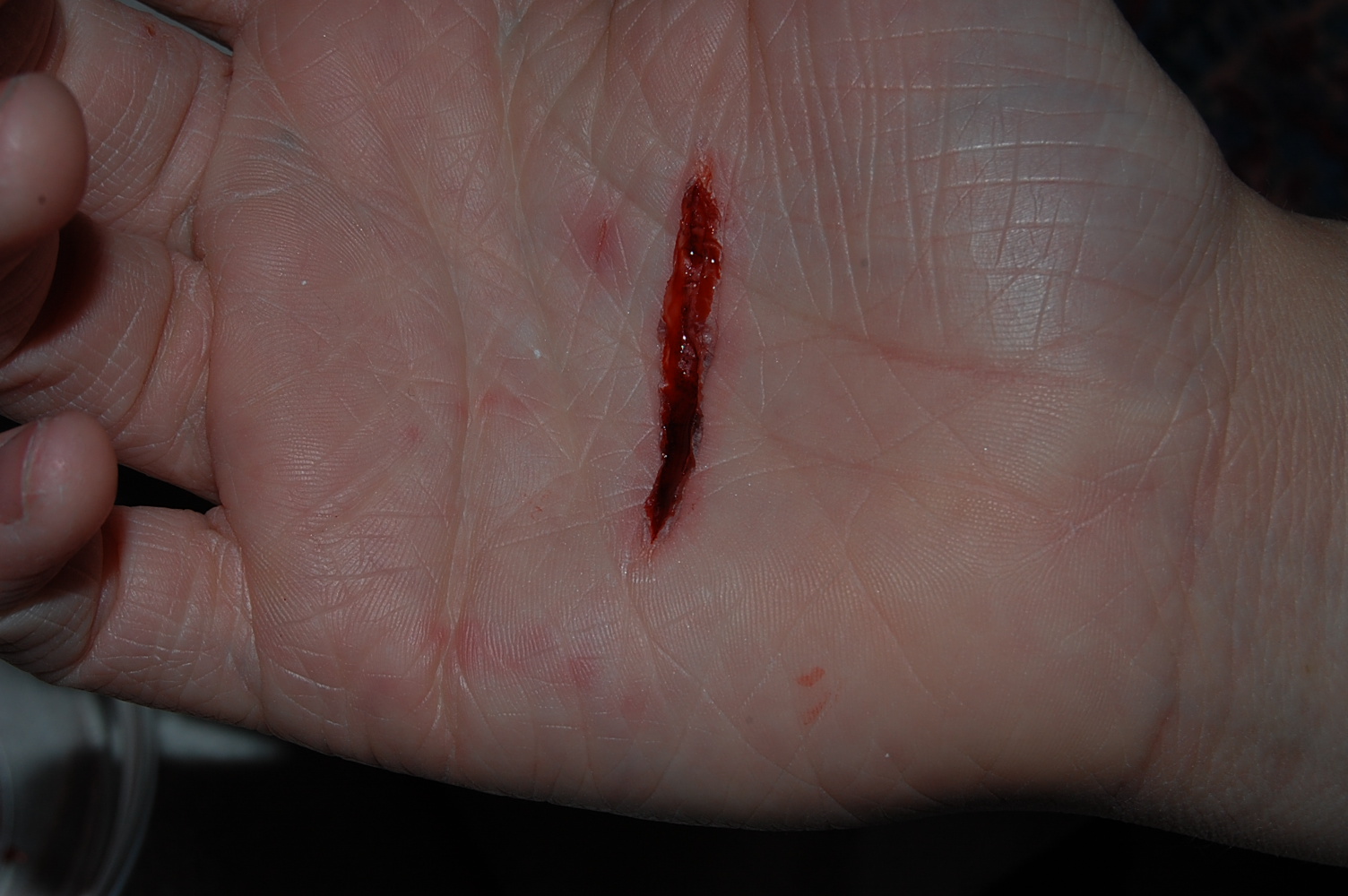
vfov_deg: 17.5
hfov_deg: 26.0
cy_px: 448
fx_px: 2918
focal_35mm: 78
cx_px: 674
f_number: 14
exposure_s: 1/60
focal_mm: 52
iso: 200
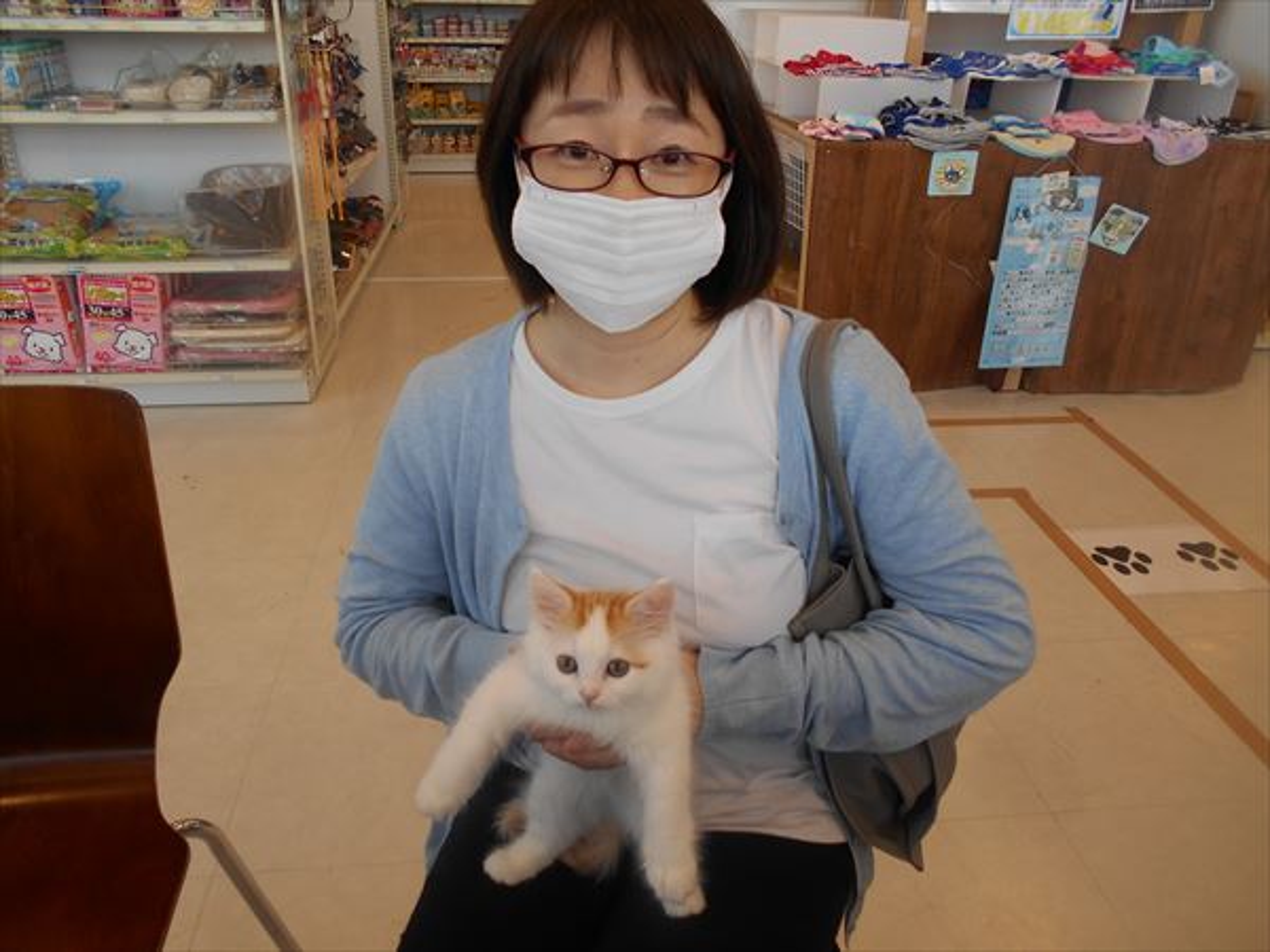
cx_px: 635
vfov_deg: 53.1
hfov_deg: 67.3
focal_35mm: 26
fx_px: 954
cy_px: 476
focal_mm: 4.6
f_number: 3.2
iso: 80
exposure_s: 1/160
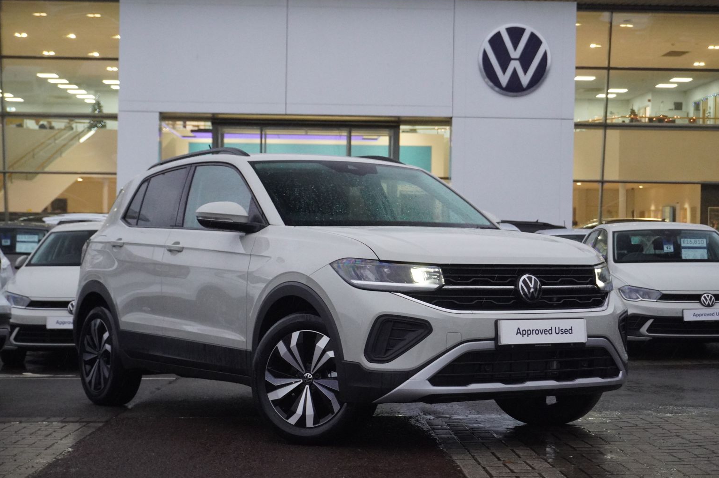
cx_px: 367
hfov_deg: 29.9
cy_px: 247
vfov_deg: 20.1
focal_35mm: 68
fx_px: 1347
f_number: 5.6
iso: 5000
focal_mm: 43
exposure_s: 1/160
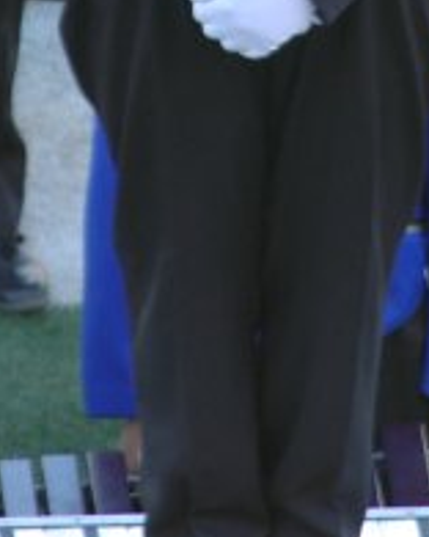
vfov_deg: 1.1
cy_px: -248
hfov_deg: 0.9
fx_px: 27473
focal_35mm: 1731
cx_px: 260
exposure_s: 1/100
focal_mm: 400
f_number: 5.6
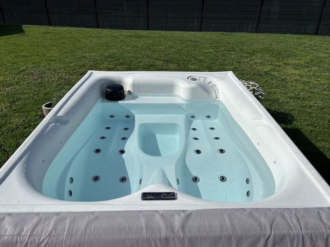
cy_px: 124
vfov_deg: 53.1
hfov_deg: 67.3
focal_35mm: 26
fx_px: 248
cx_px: 165
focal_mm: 5.7
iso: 50
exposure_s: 1/12658
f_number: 1.5
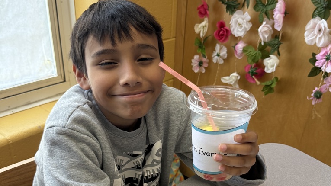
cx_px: 166
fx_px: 307
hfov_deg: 56.6
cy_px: 124
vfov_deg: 33.4
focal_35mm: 35
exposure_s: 1/185
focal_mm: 6.76
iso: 200
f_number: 1.78
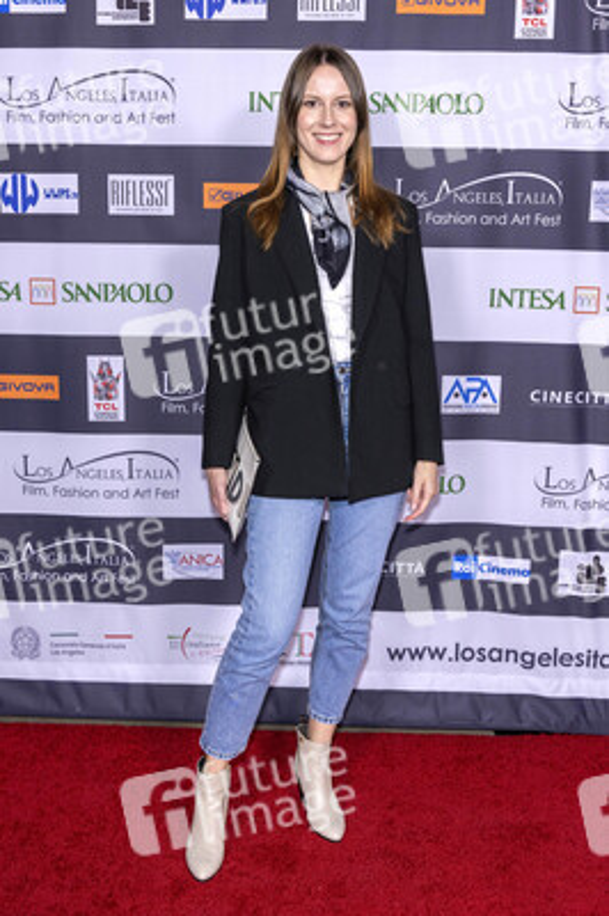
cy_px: 458
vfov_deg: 54.5
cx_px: 304
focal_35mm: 35
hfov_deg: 37.8
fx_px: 890
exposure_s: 1/200
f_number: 5.6
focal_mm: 35
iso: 800
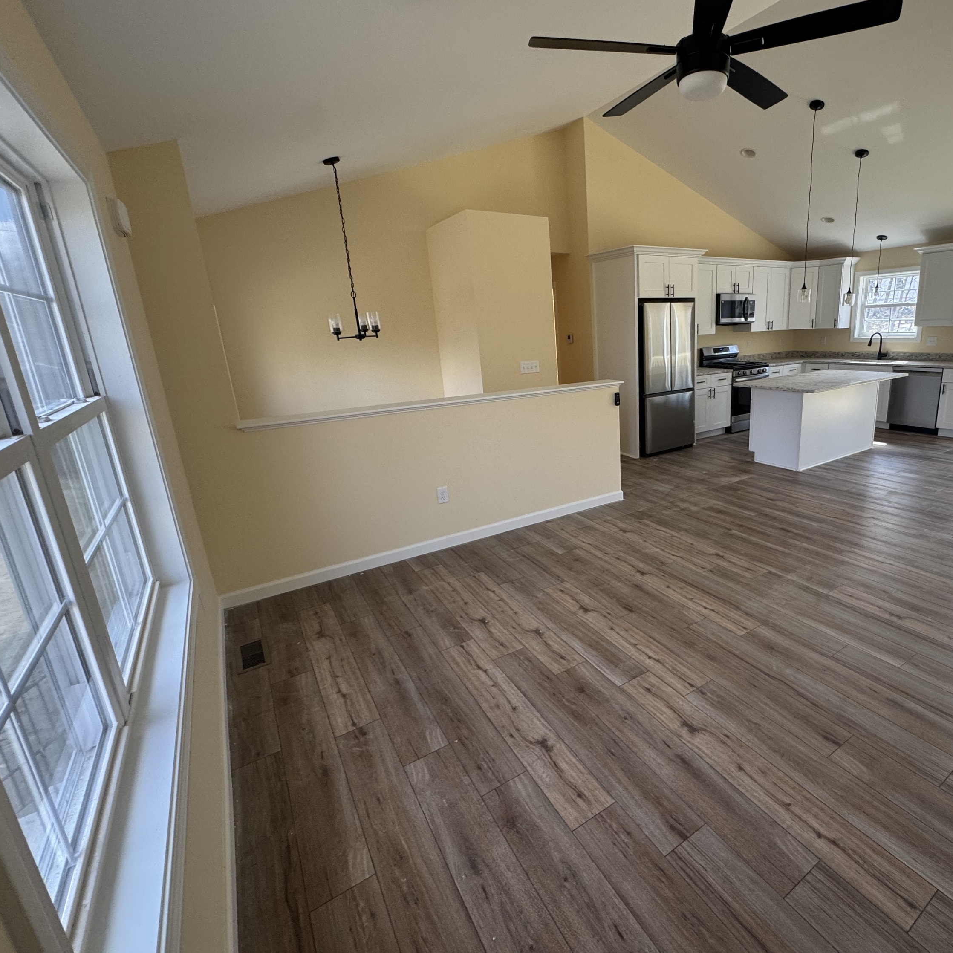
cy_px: 463
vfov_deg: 83.9
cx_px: 596
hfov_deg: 82.4
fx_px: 530
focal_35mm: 17
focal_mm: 2.22
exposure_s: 1/120
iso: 160
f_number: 2.2
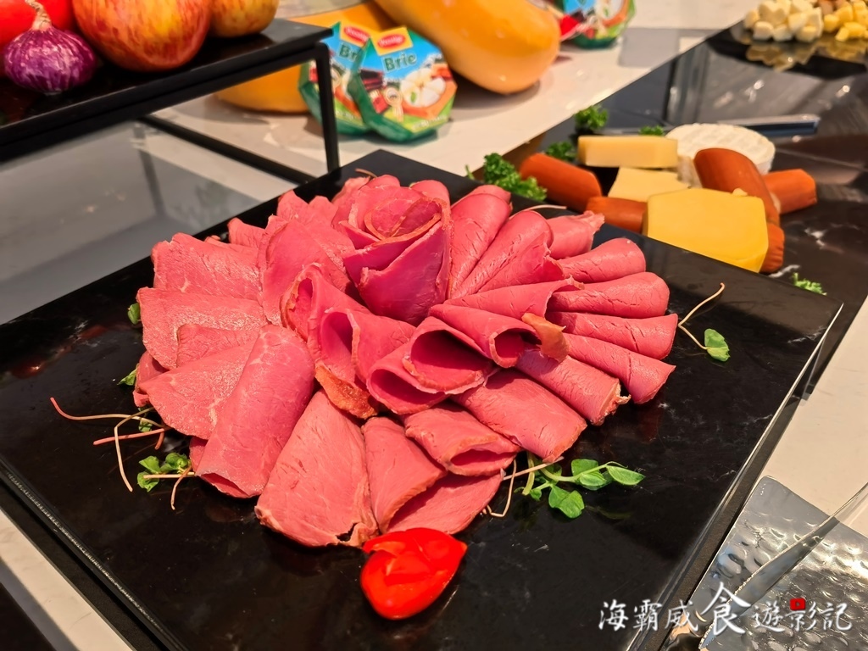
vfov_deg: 51.4
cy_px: 326
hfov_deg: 65.3
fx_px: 677
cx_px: 434
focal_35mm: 27
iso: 800
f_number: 1.8
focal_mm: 5.54
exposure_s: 1/120
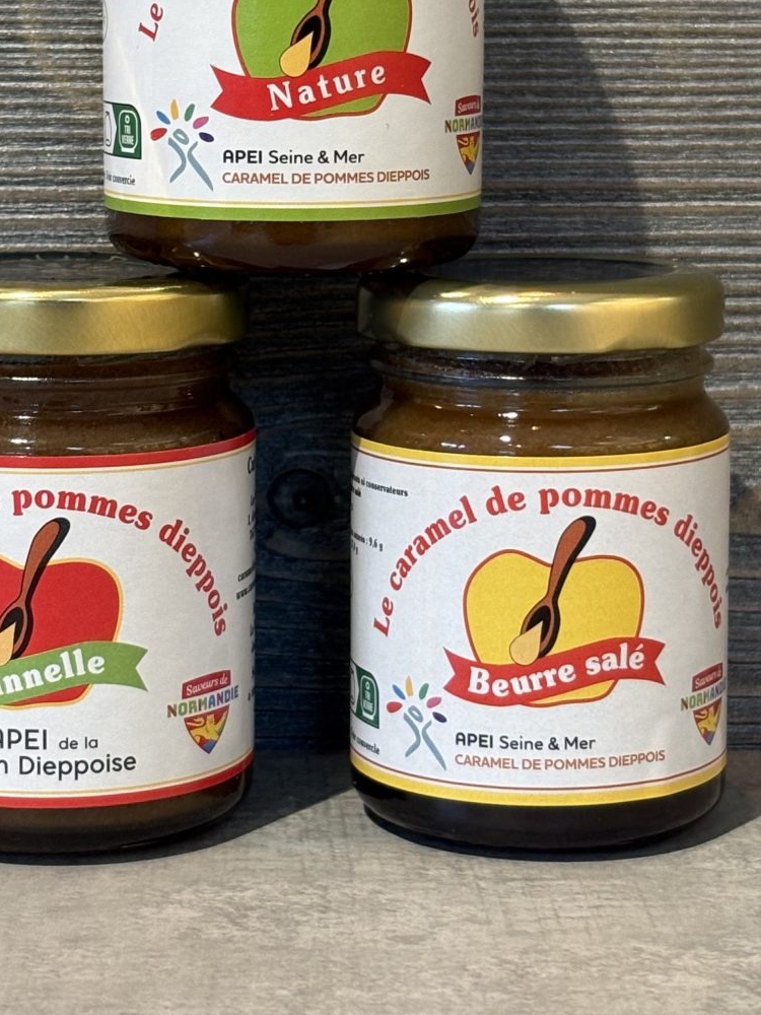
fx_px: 3048
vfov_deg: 18.8
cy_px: 242
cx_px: 321
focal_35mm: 104
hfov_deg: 14.2
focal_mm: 5.96
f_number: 1.6
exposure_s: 1/50
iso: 100
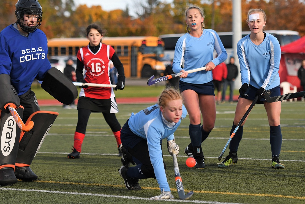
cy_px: 102
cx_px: 152
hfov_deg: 14.0
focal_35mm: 147
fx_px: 1245
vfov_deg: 9.3
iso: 110
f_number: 2.8
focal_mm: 98
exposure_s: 1/1000
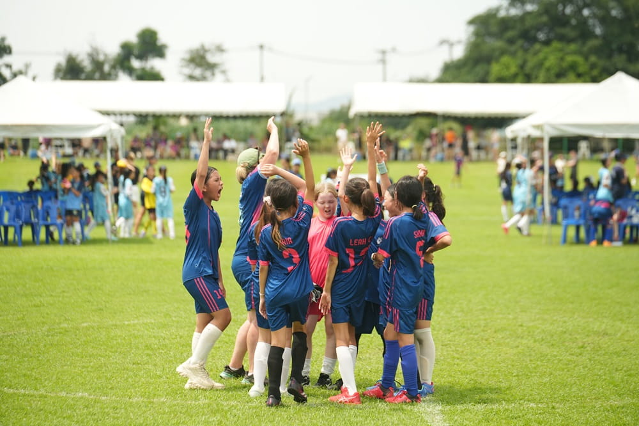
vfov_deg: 11.0
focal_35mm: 125
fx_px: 2218
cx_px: 320
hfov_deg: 16.4
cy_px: 213
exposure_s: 1/2000
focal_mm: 125
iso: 320
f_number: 3.5
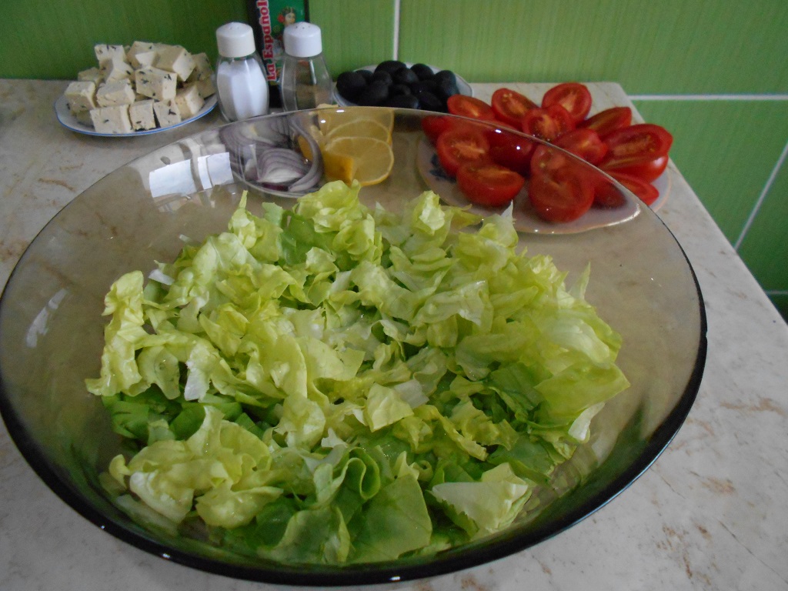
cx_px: 394
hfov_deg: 67.3
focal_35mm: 26
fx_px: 592
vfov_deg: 53.1
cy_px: 296
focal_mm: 4.6
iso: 800
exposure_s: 1/80
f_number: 3.2
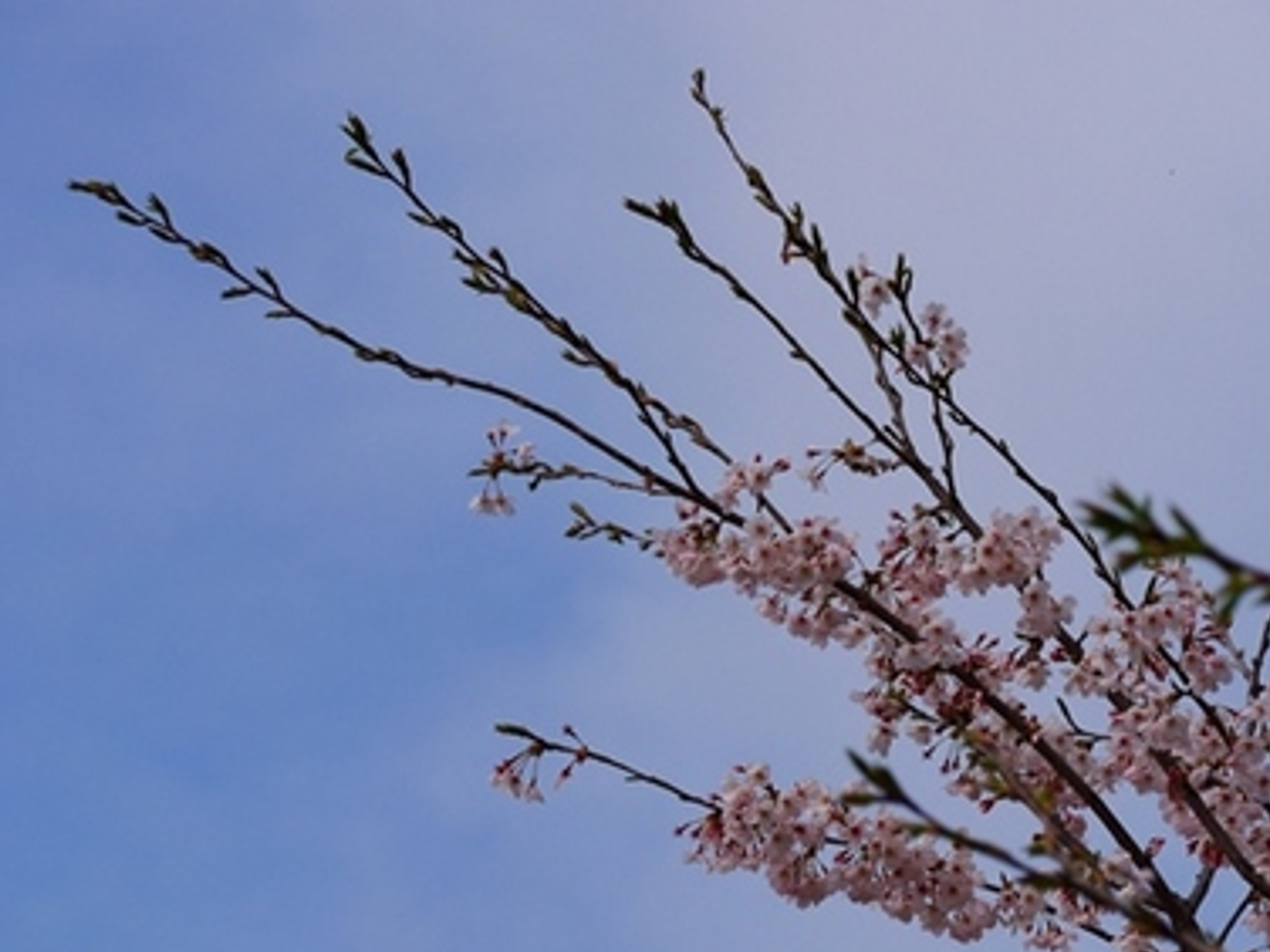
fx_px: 8438
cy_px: 483
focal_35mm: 230
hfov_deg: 8.6
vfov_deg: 6.5
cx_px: 659
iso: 160
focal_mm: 108
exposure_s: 1/1000
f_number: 7.1
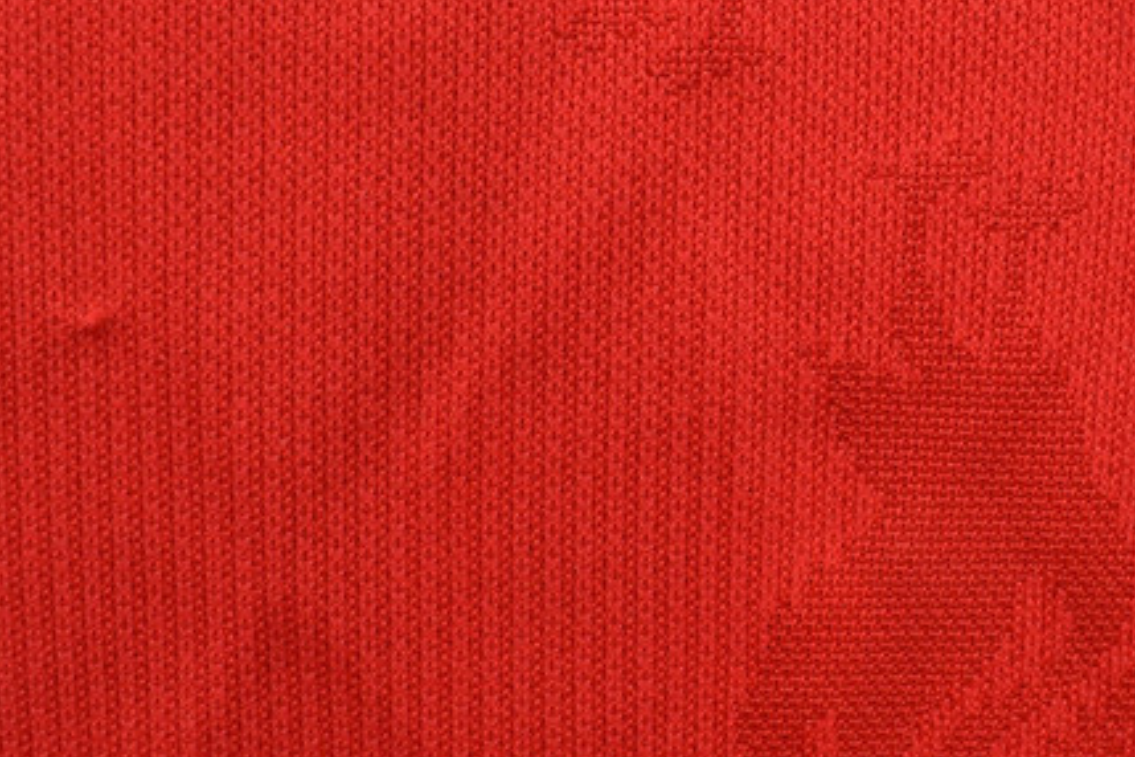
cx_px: 845
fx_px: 1986
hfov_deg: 31.4
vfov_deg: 21.6
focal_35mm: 63
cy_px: 427
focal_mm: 18
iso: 400
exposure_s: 1/40
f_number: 11
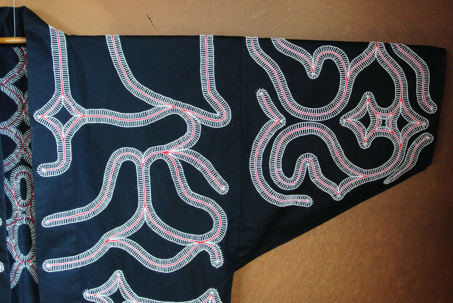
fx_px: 491
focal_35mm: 39
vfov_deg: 34.3
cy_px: 152
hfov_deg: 49.5
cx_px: 226
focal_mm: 14.5
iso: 800
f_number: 4
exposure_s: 1/20
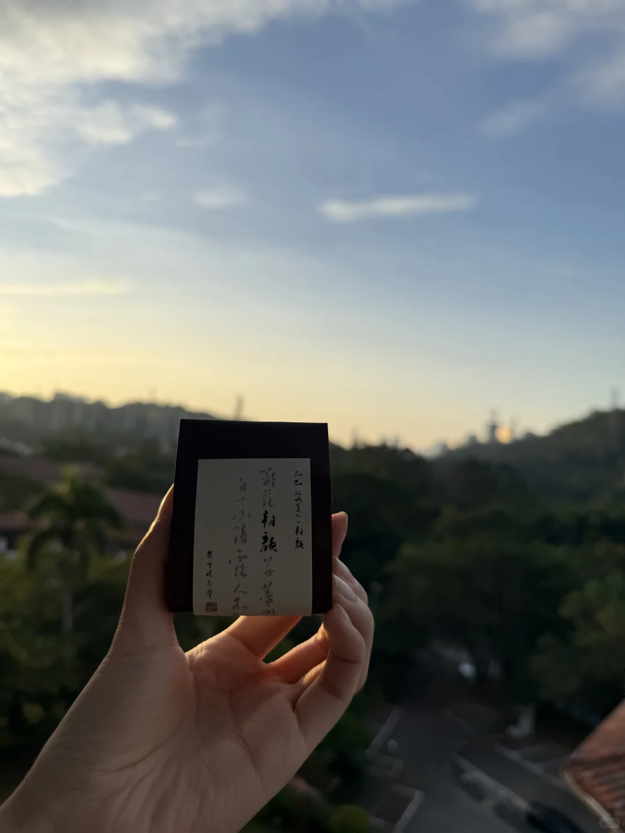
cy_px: 416
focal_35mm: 24
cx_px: 312
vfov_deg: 71.6
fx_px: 578
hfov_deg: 56.8
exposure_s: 1/2907
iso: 80
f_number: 1.78
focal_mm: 6.76
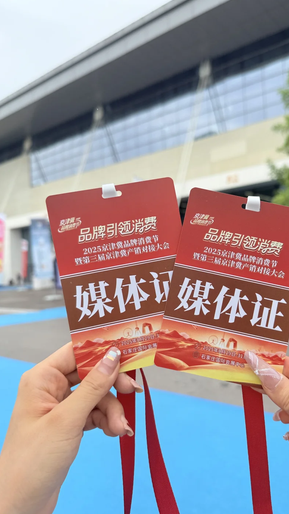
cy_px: 255
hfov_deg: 42.3
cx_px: 192
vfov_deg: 69.9
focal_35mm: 27
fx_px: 368
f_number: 1.78
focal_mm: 6.76
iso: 80
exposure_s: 1/1689
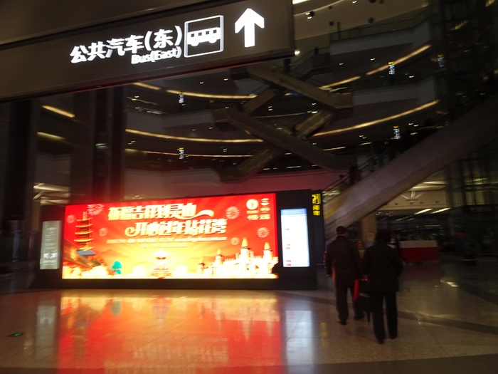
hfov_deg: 71.6
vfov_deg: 56.8
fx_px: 345
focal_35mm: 24
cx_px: 249
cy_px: 187
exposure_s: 1/30
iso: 160
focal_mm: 4.1
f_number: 3.5
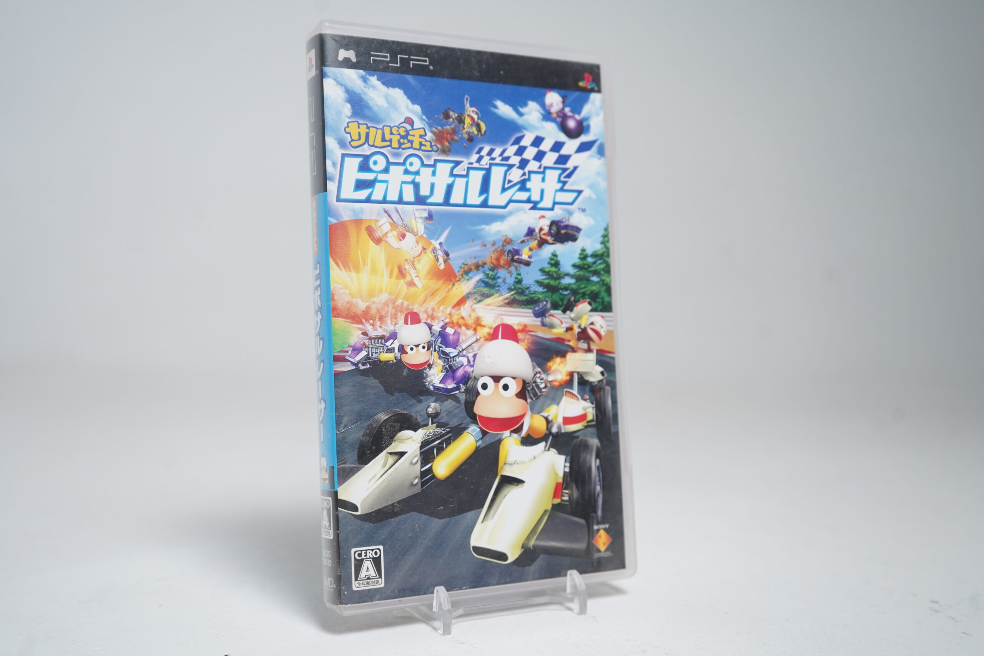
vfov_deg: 35.1
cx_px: 492
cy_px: 328
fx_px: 1039
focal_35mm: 38
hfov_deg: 50.7
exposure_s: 1/40
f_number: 5
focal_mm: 38
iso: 640
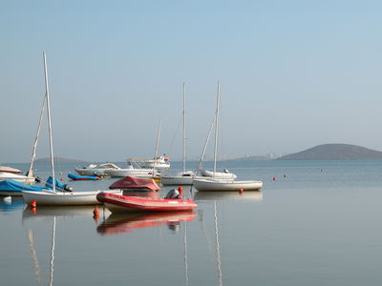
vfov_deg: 16.8
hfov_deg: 22.3
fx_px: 971
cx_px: 191
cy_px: 143
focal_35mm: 88
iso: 100
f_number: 5.6
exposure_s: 1/519
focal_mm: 22.3
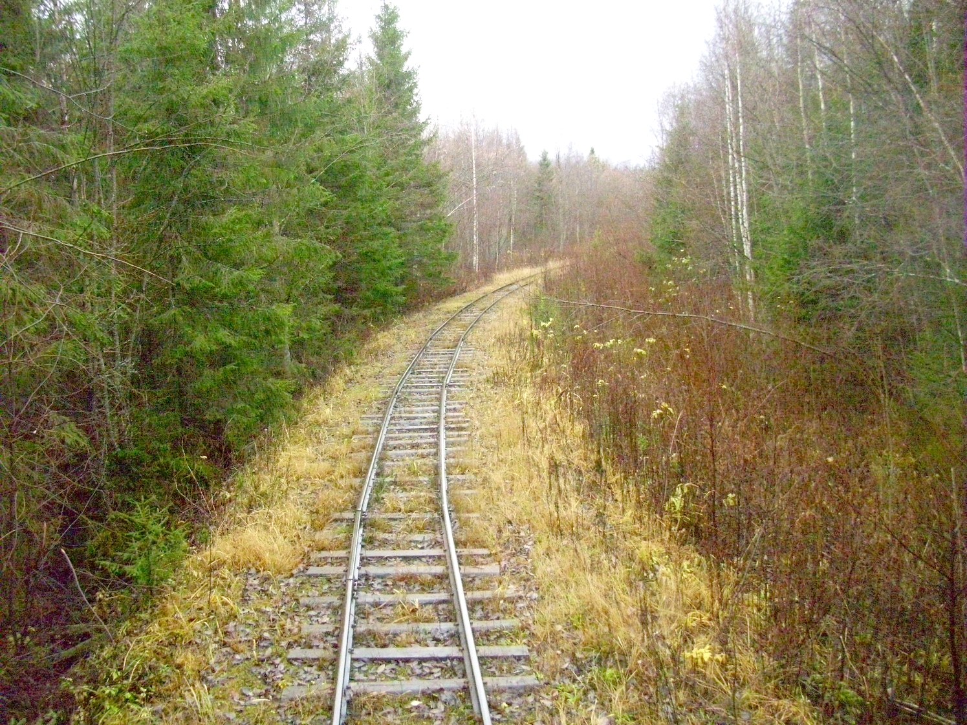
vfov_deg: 41.8
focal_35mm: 34
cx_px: 484
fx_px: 950
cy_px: 362
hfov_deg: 54.0
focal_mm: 5.7
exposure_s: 1/400
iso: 800
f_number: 2.9
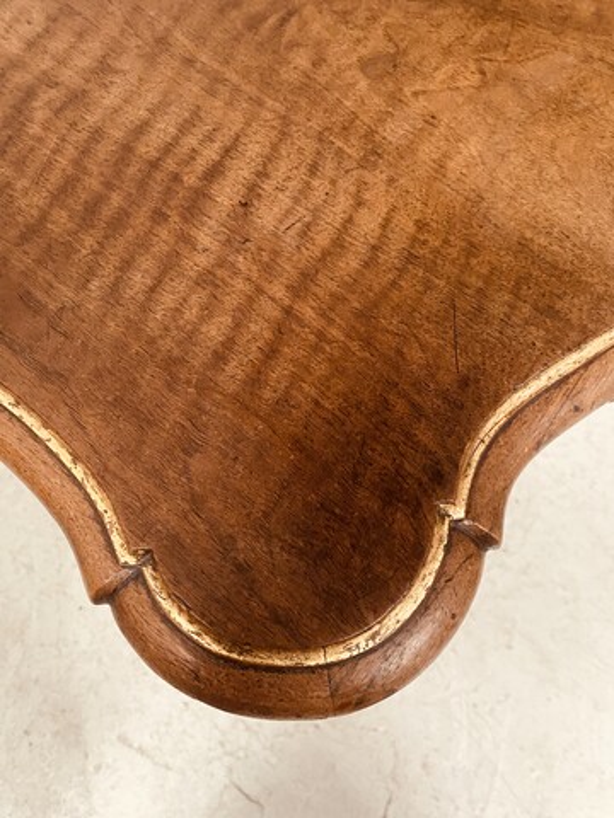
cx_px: 307
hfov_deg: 53.1
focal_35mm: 26
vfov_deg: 67.3
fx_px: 615
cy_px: 409
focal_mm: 4.25
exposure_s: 1/30
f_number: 1.8
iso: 640
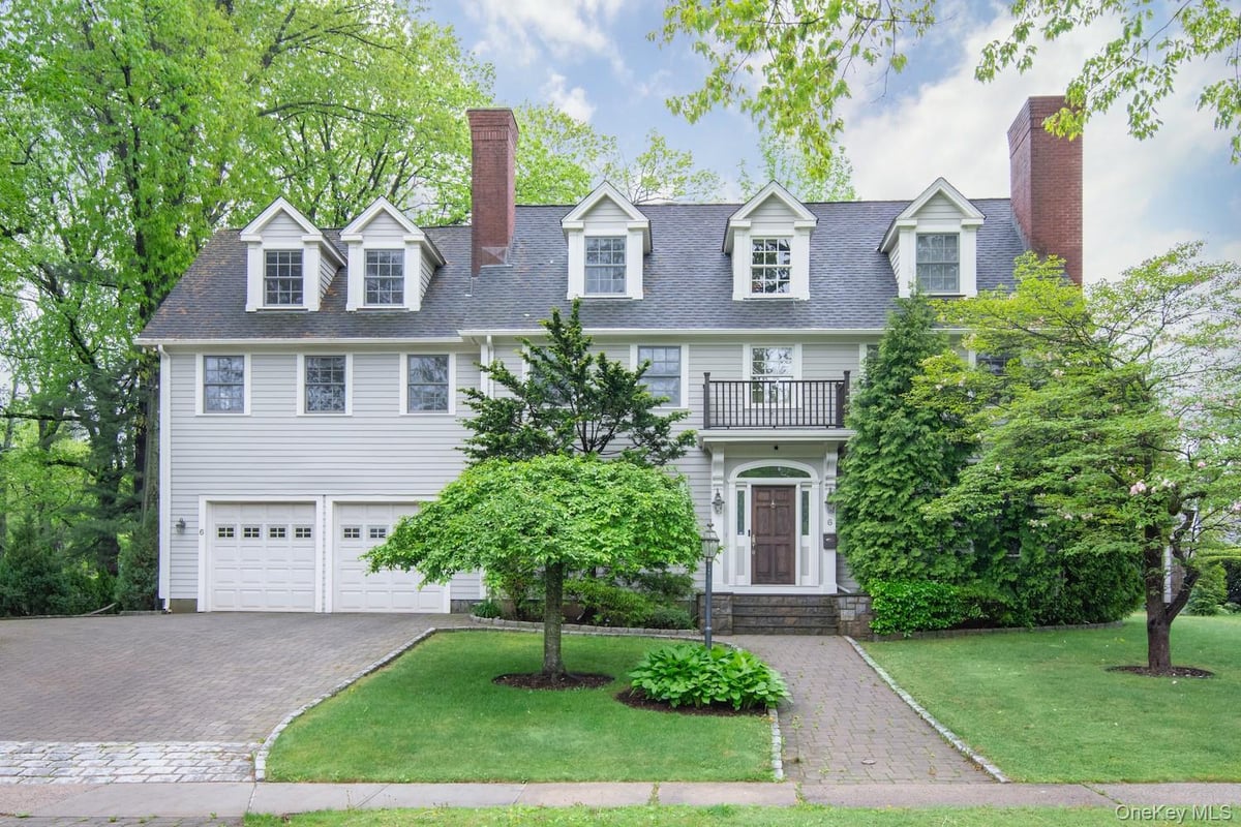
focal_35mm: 30
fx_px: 1034
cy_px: 414
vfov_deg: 43.6
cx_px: 620
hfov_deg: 61.9
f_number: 11
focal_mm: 20
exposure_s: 1/250
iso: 1250
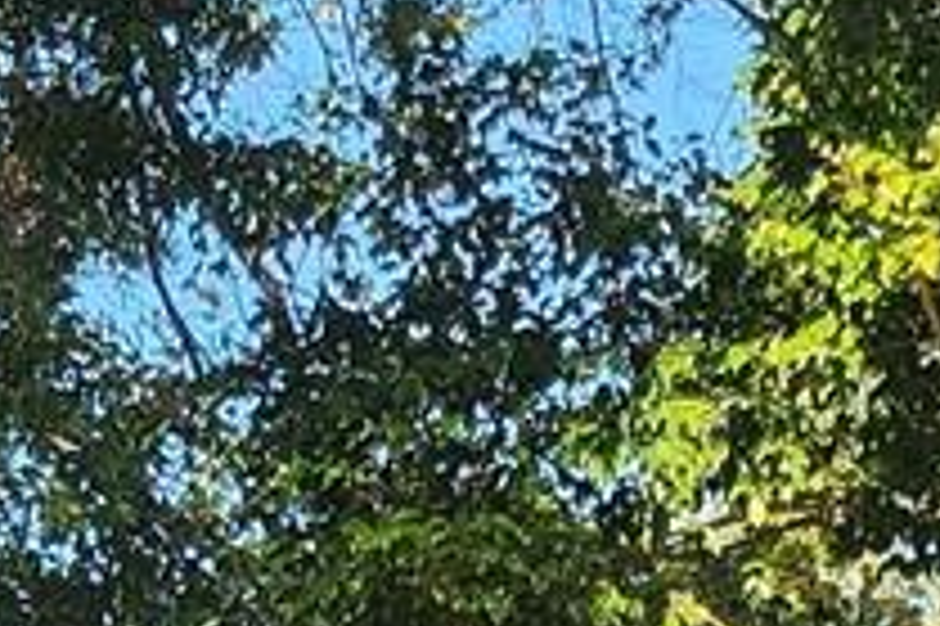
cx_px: -1138
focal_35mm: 183
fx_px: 4774
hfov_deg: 10.1
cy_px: 1783
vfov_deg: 6.8
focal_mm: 6.4
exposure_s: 1/224
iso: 12
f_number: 1.8
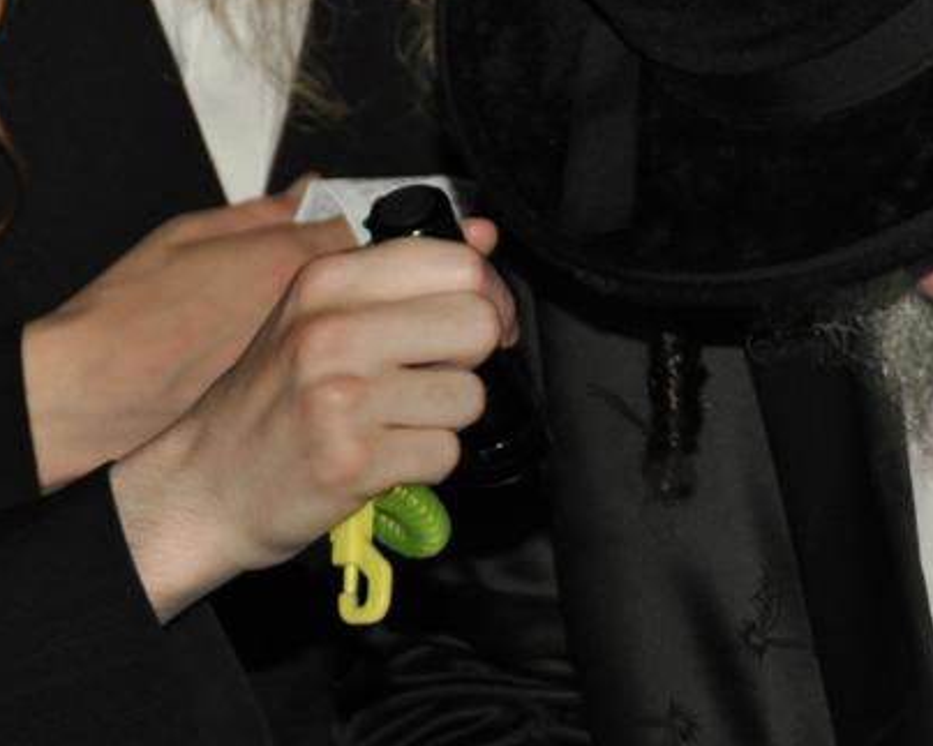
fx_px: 12782
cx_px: 938
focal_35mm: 463
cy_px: 644
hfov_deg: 4.2
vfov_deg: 3.3
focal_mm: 130
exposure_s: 1/60
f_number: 5.6
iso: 800
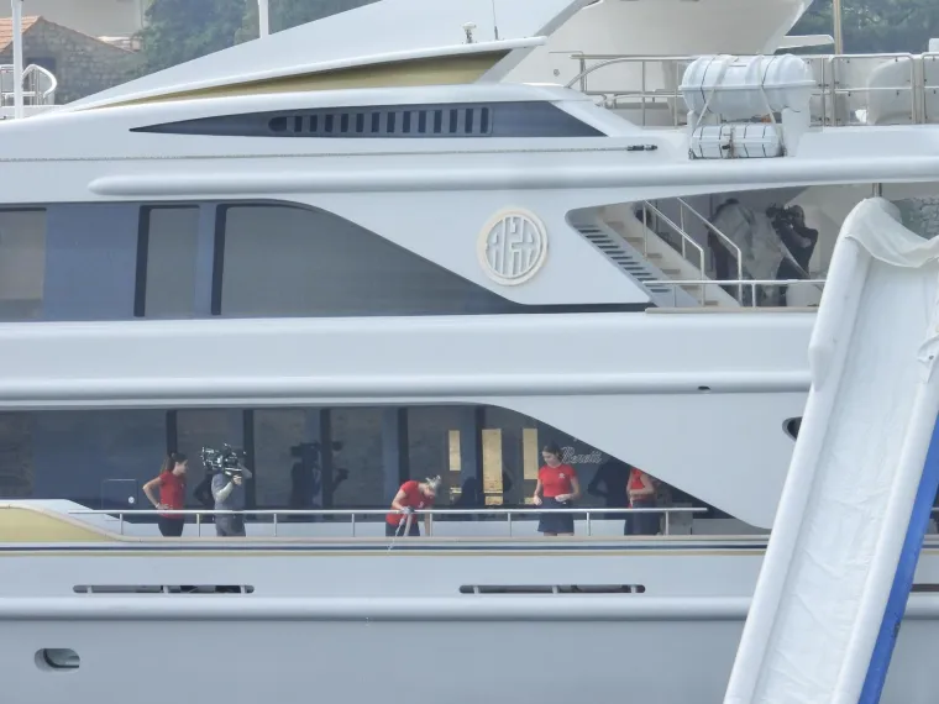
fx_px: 16276
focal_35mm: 600
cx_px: 470
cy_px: 352
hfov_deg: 3.3
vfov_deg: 2.5
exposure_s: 1/640
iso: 200
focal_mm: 108
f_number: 5
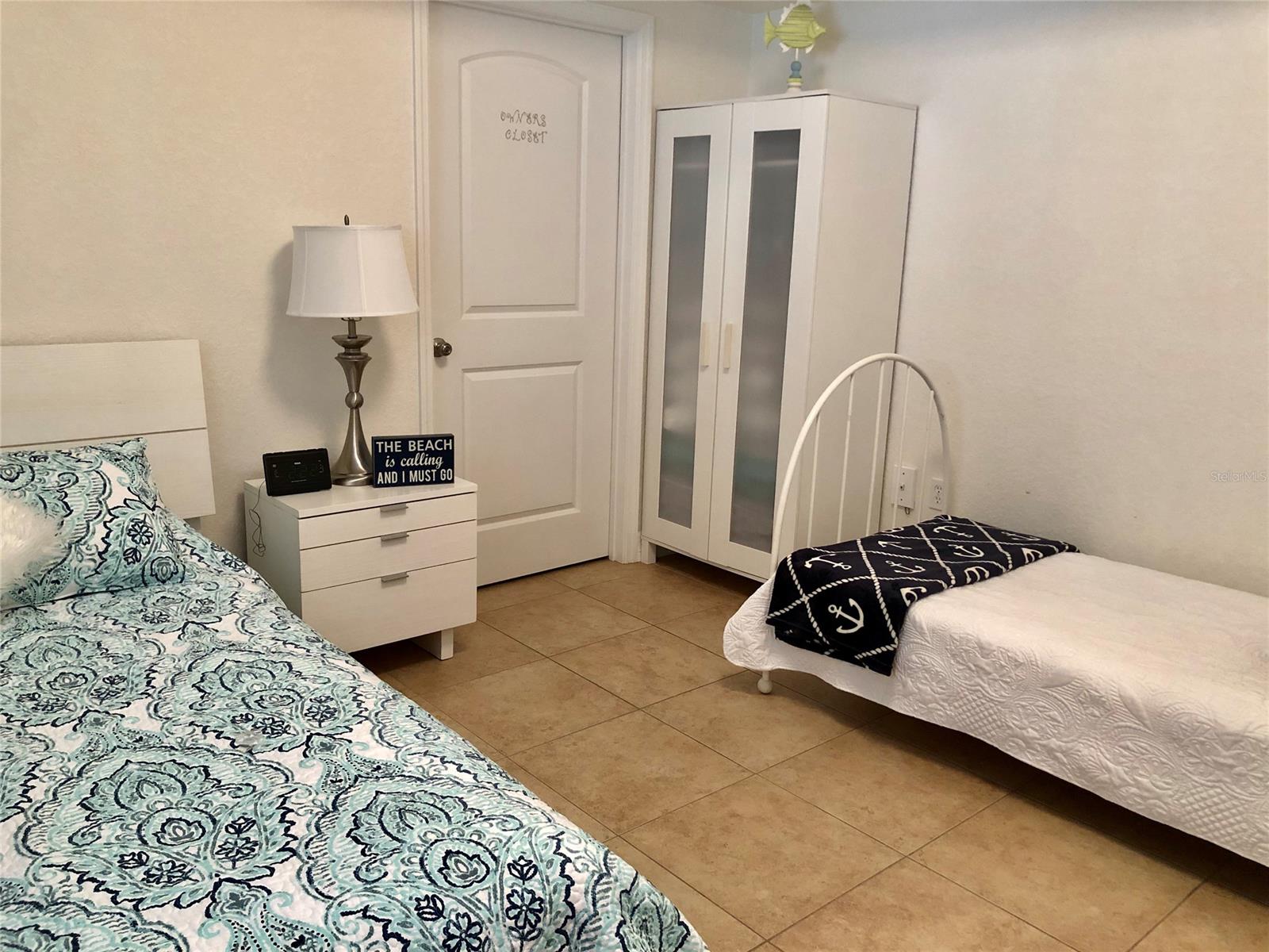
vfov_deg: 49.7
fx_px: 1026
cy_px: 476
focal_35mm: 28
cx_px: 634
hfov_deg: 63.4
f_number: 1.8
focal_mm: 4
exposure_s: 1/15
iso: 64
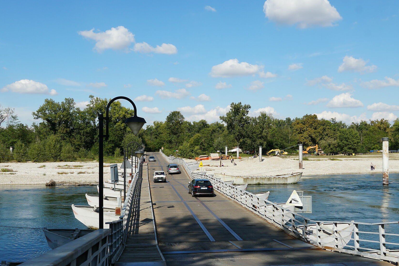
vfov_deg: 34.1
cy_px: 152
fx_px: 432
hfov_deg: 49.5
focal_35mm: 39
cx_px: 194
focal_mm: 18
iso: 100
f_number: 11
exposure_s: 1/160
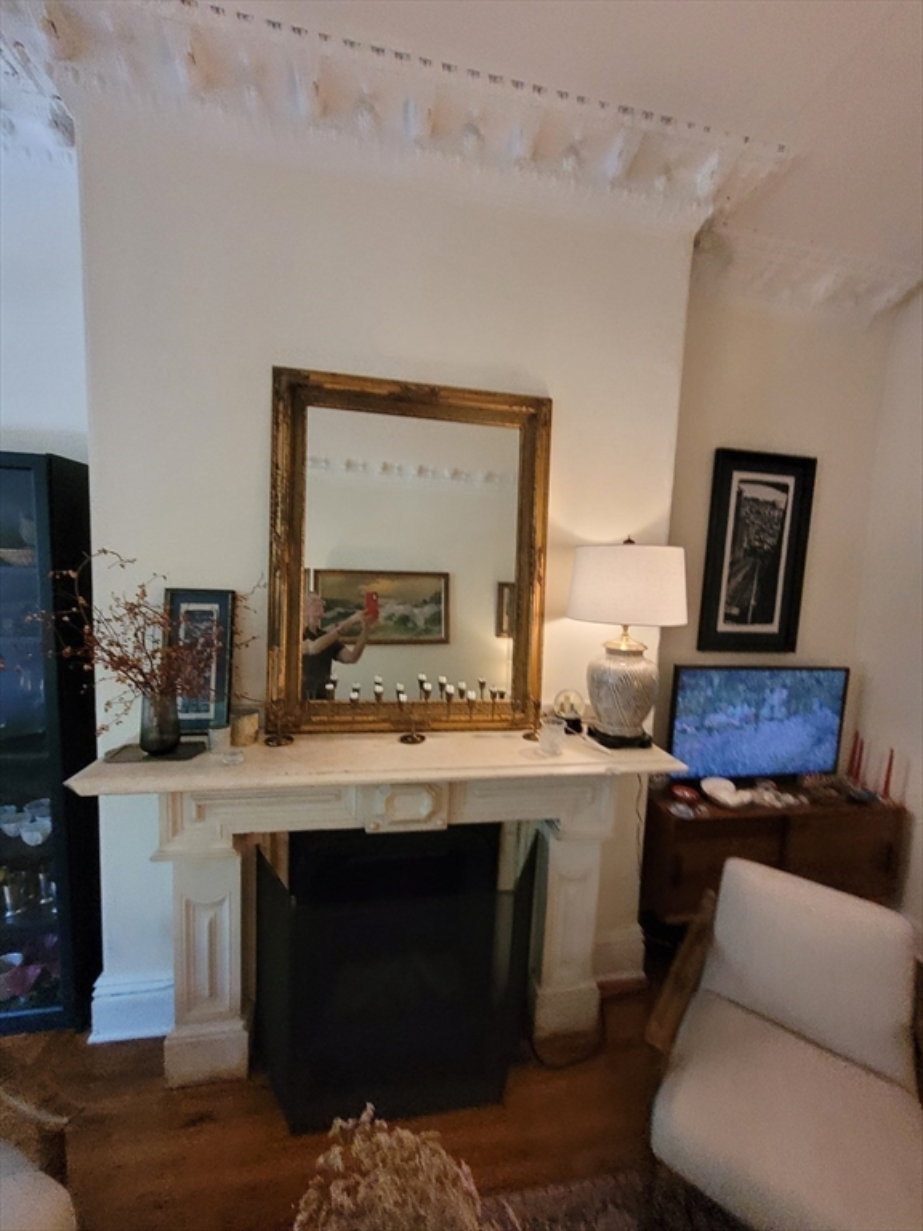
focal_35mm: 13
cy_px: 616
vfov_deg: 106.2
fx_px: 462
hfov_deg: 89.9
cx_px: 462
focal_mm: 1.74
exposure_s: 1/40
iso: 400
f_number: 2.2
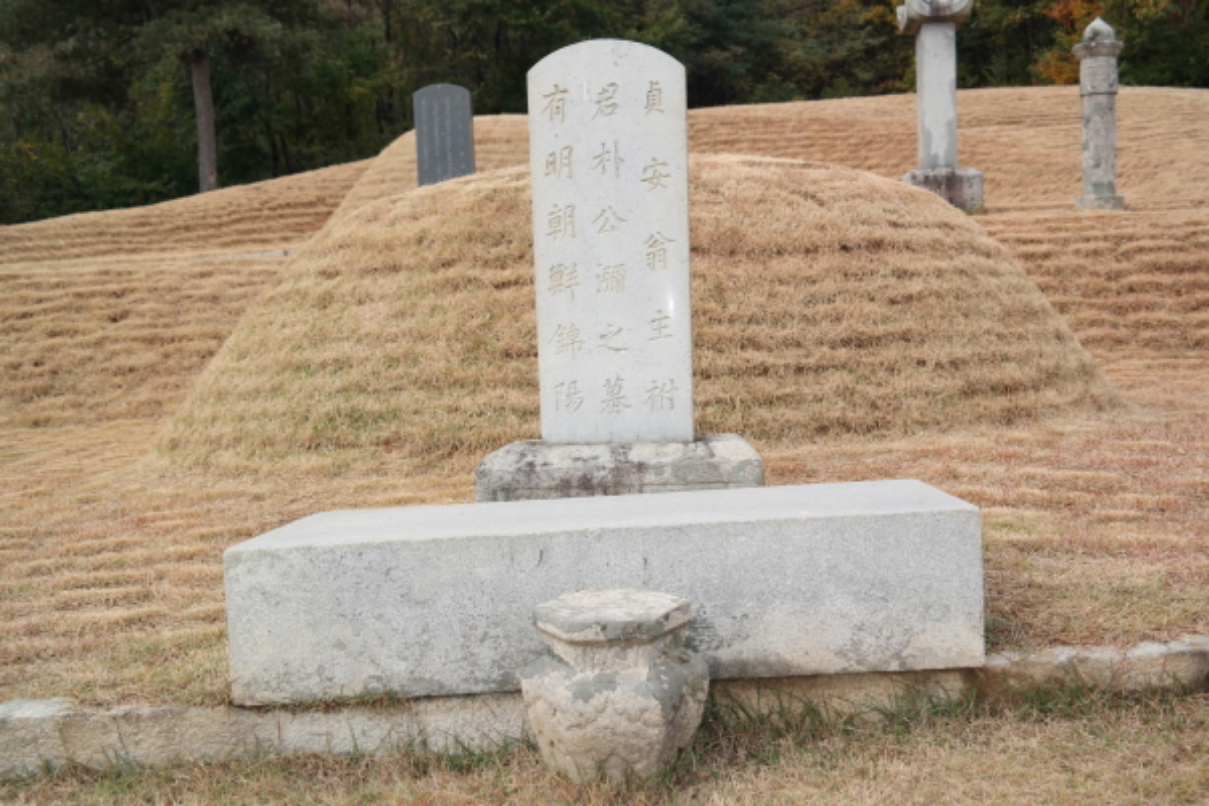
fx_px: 1679
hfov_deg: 39.6
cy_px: 403
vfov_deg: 27.0
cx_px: 604
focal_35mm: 50
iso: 100
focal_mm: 33
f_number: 5.6
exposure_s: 1/125
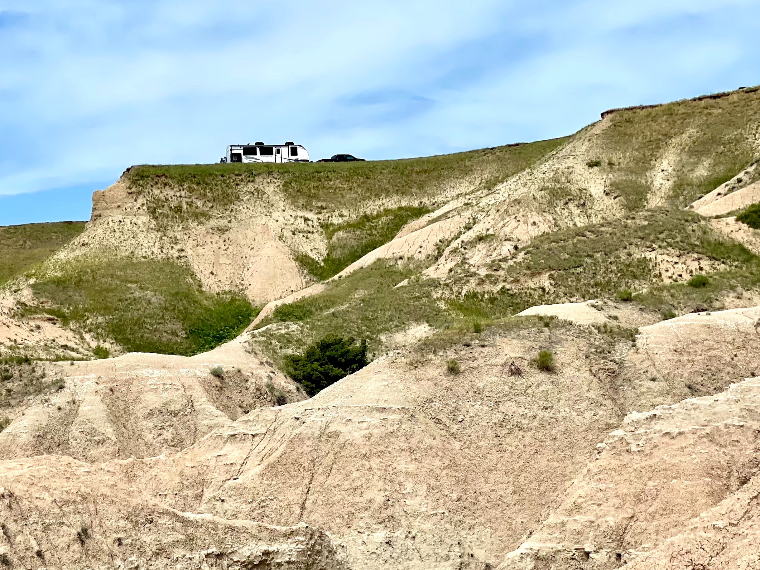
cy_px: 370
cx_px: 239
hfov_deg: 22.6
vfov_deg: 17.1
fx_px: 1888
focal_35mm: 86
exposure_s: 1/2994
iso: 25
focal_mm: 6
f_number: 2
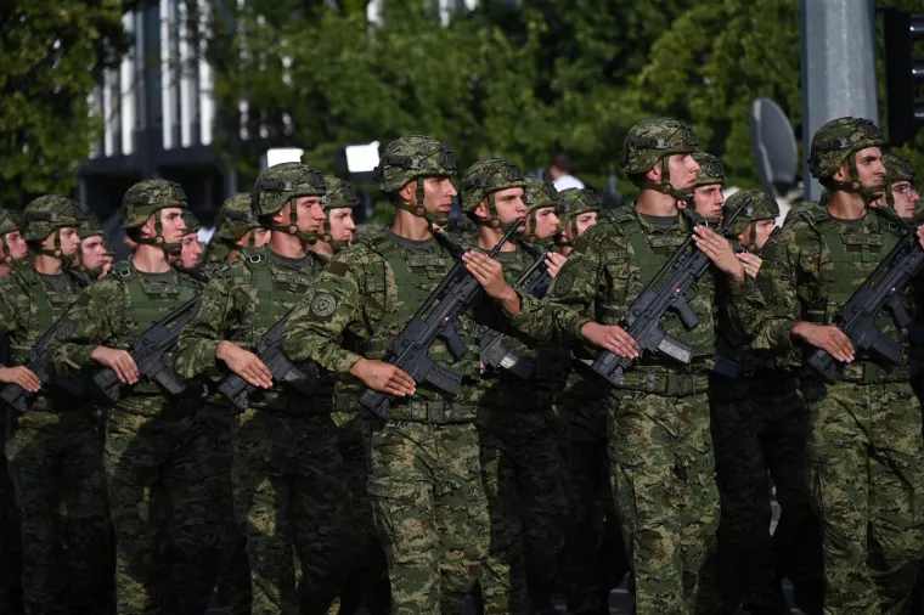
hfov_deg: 10.3
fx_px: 5131
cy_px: 308
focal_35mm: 200
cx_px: 462
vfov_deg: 6.9
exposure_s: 1/640
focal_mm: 200
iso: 125
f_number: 6.3
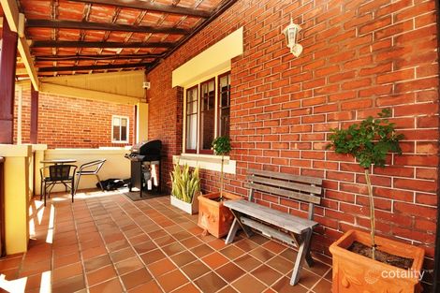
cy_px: 146
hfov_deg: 100.4
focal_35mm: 15
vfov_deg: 77.3
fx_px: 183
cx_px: 220
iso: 800
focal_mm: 10
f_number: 9
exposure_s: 1/200
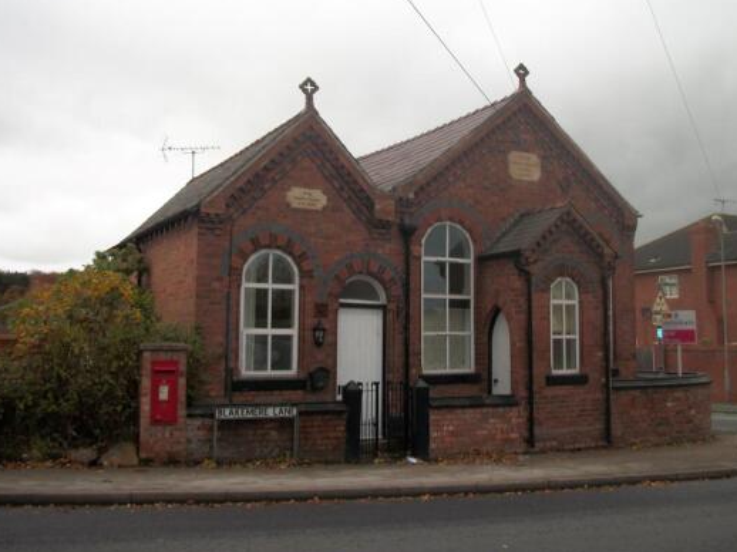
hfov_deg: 51.3
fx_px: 766
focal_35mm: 36
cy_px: 245
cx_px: 396
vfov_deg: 39.6
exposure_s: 1/160
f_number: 2.9
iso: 80
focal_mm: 5.7
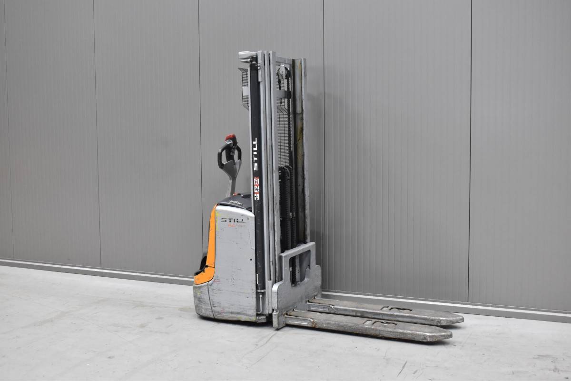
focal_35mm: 40
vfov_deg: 33.0
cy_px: 190
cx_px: 286
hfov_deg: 47.9
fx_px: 642
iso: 1600
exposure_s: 1/40
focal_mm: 27
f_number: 5
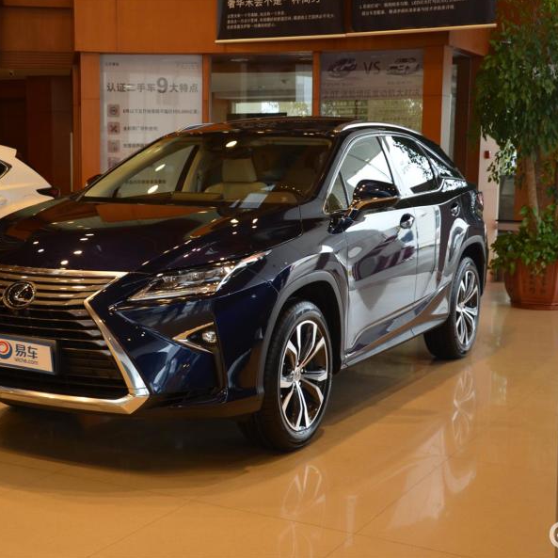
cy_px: 277
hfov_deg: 29.5
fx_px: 1058
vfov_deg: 29.6
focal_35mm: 58
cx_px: 222
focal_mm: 30
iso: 500
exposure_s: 1/60
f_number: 4.2
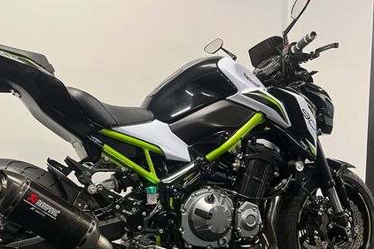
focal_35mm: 41
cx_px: 145
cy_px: 170
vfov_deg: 32.3
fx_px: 426
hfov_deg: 47.1
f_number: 1.6
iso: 100
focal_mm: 5.1
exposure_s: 1/50
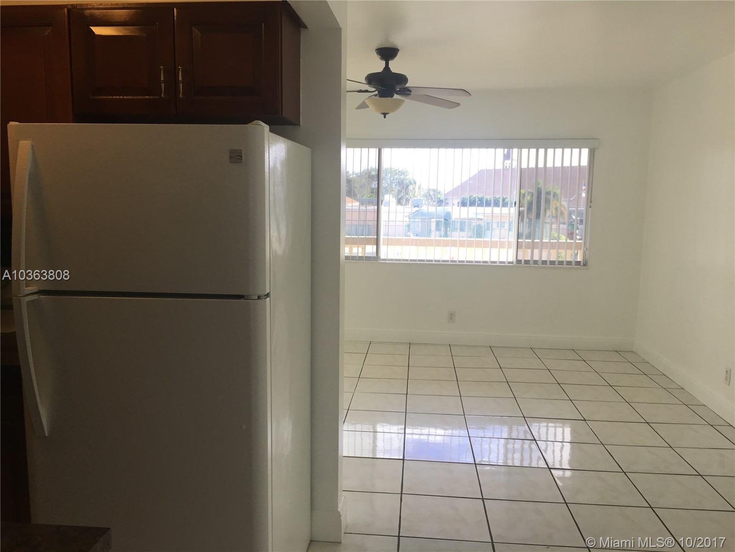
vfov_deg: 48.2
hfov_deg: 61.7
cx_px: 368
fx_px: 616
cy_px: 276
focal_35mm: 29
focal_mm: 4.15
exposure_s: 1/120
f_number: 2.2
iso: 40
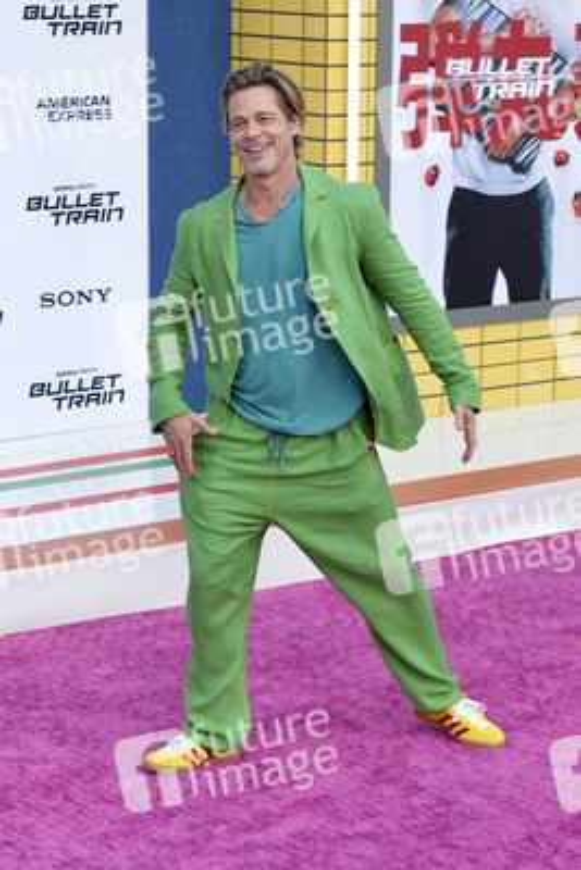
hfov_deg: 19.5
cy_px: 435
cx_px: 290
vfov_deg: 28.8
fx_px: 1693
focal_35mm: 70
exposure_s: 1/250
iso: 1250
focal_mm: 70
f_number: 7.1
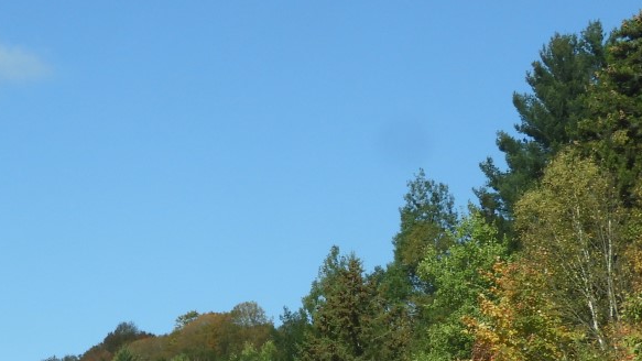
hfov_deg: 14.2
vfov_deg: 8.2
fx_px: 2520
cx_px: -78
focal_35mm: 148
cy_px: 269
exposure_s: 1/640
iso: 100
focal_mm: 9.9
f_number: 4
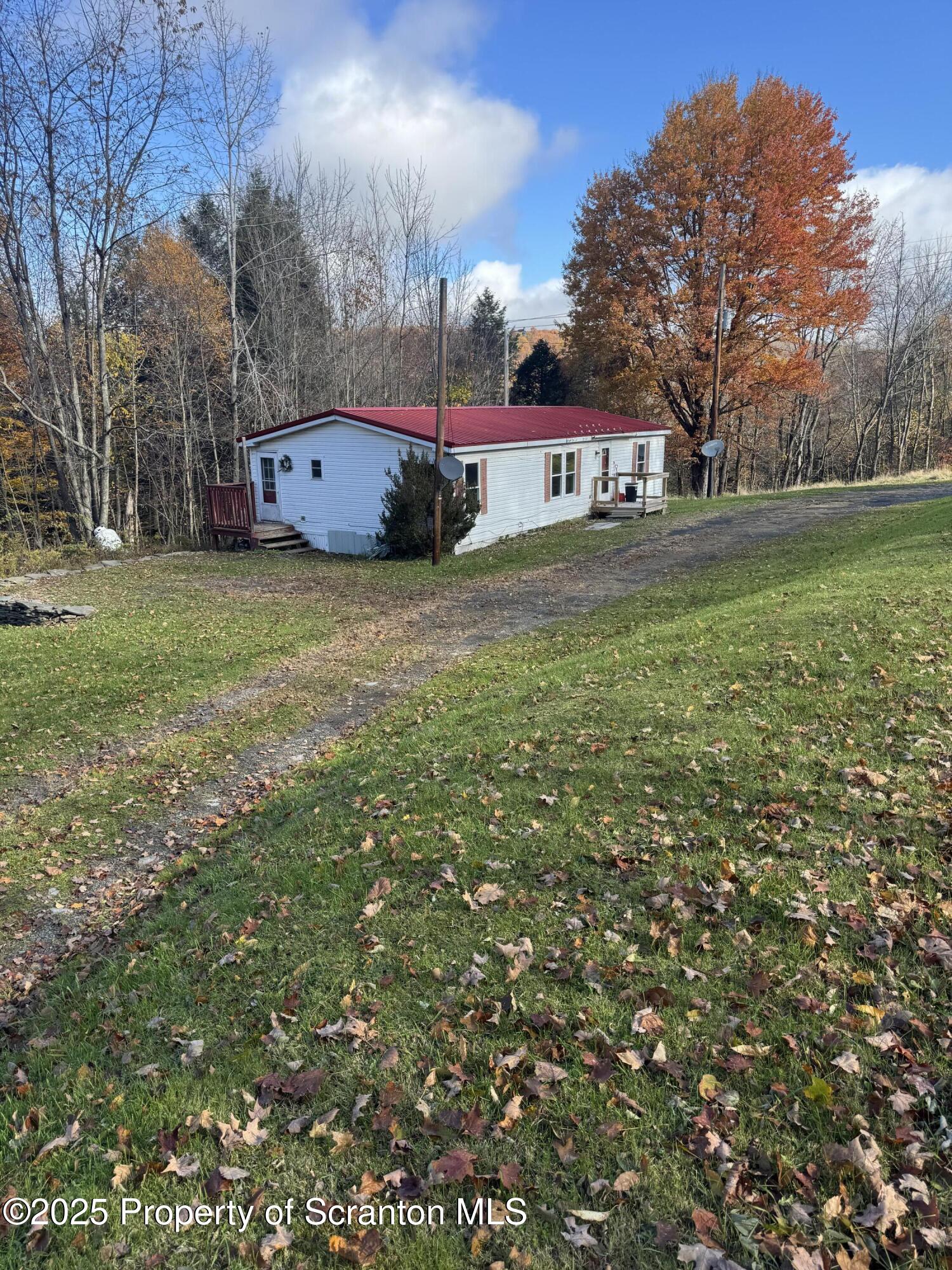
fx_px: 880
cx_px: 476
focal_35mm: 24
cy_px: 635
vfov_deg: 71.6
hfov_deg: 56.8
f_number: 1.78
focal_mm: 6.76
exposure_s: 1/1042
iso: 80
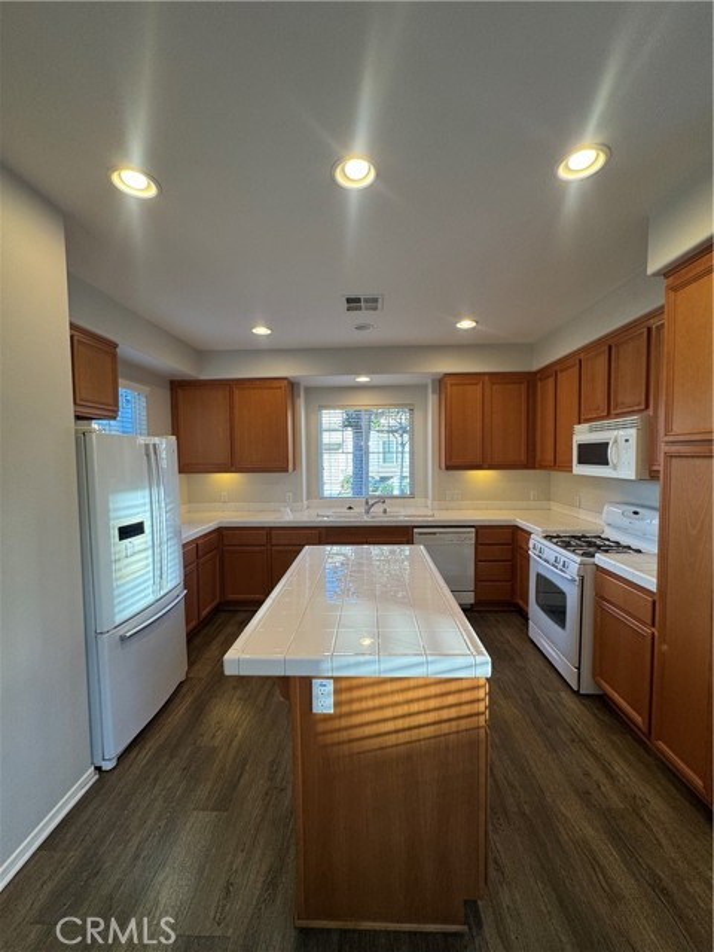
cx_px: 357
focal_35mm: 14
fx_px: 385
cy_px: 476
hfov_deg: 85.7
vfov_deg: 102.1
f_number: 2.2
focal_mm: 2.22
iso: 125
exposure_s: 1/120
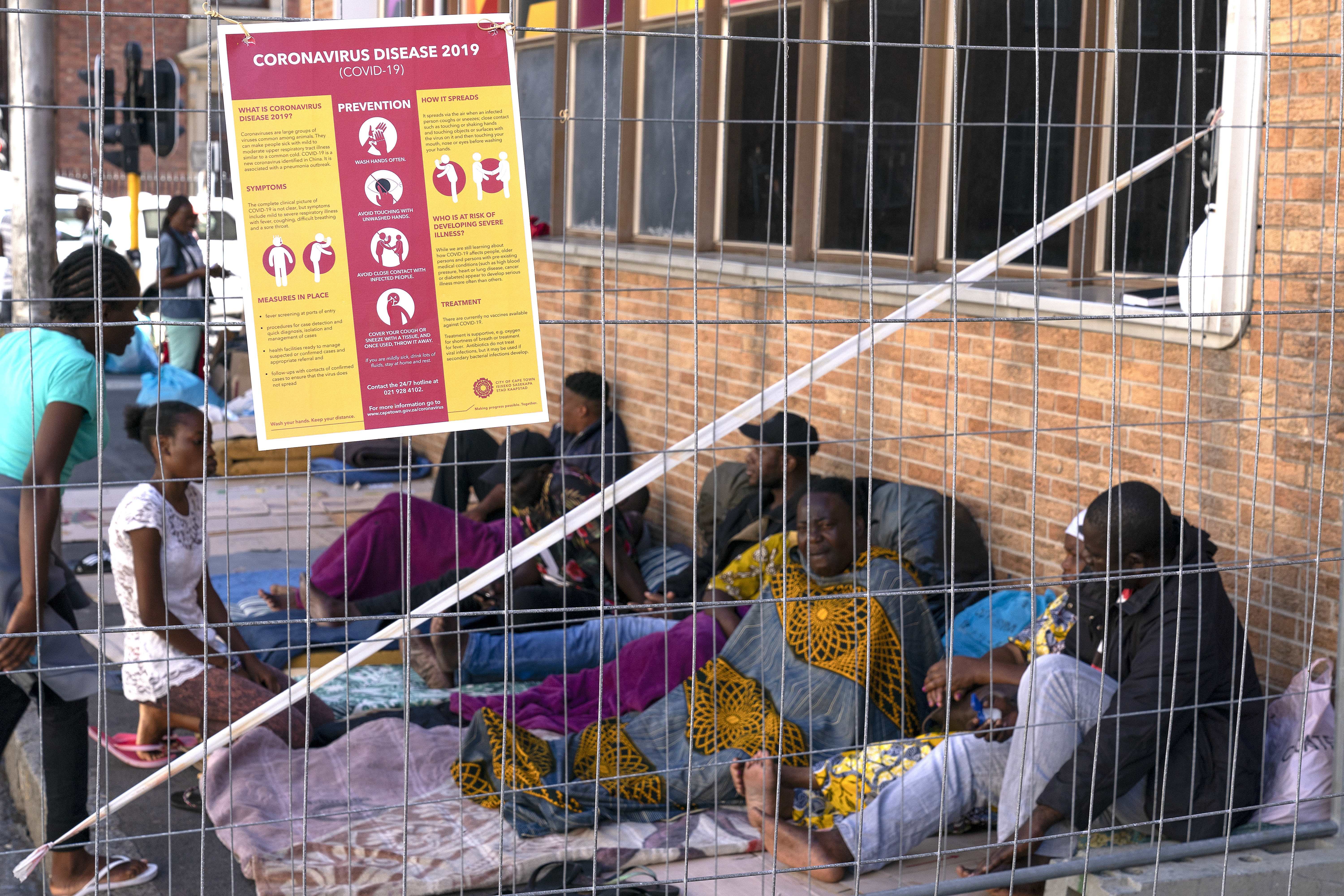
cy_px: 448
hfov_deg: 36.2
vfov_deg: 24.6
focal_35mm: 55
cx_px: 672
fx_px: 2053
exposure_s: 1/250
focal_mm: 55
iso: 400
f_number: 8
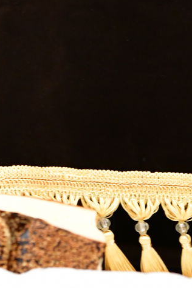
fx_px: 4328
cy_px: -289
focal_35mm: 541
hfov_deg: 2.5
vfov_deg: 3.8
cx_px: 213
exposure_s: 1/100
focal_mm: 122
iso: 3200
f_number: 5.6
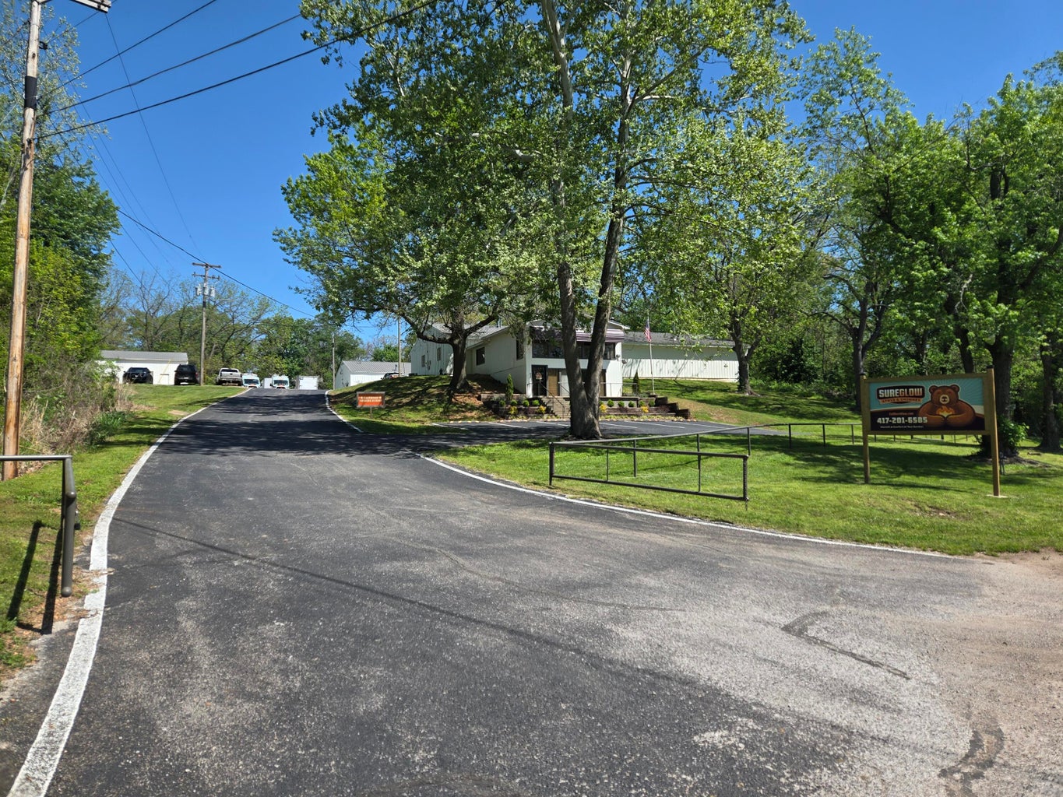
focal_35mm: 23
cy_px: 398
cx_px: 532
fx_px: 706
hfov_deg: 73.9
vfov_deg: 58.9
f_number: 1.8
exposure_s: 1/2921
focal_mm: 5.4
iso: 40
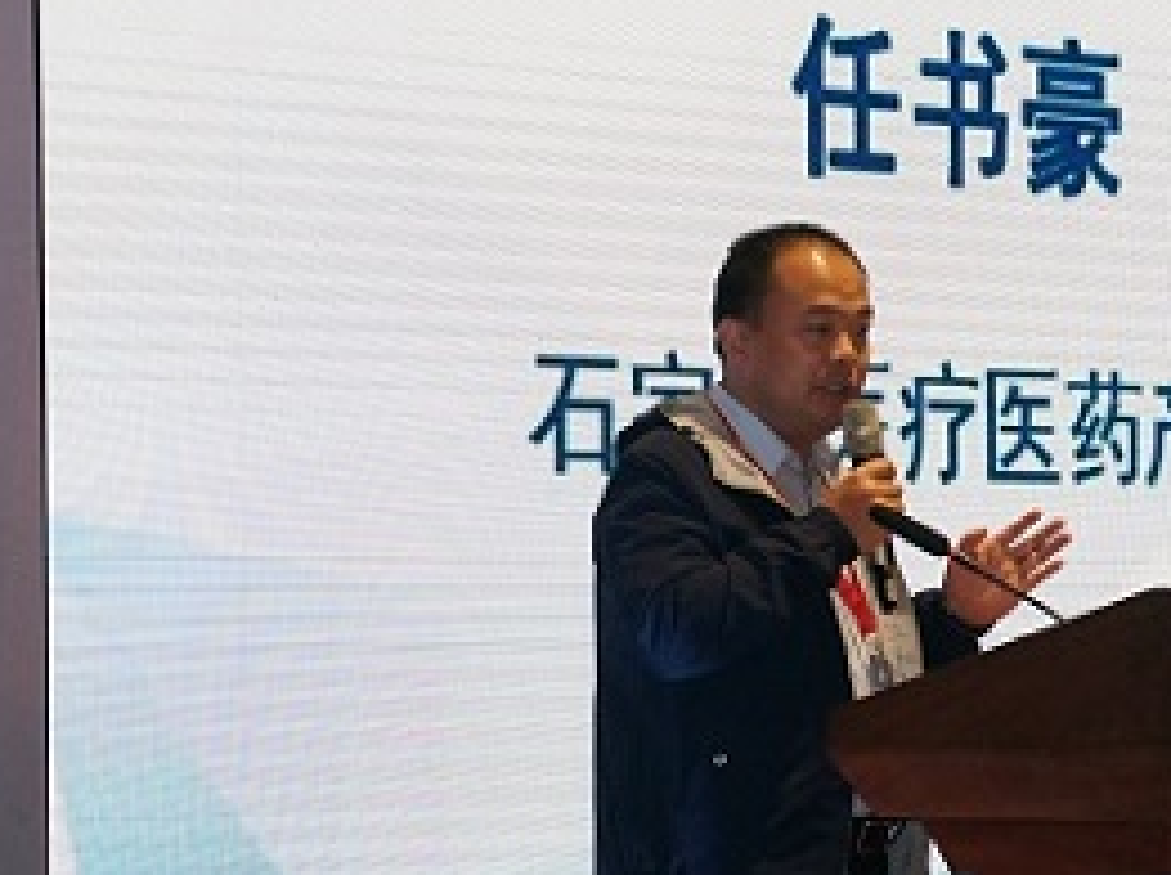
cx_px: 812
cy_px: 469
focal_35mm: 152
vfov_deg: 9.7
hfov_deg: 13.0
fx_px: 5132
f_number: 8
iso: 1600
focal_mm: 55
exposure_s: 1/125
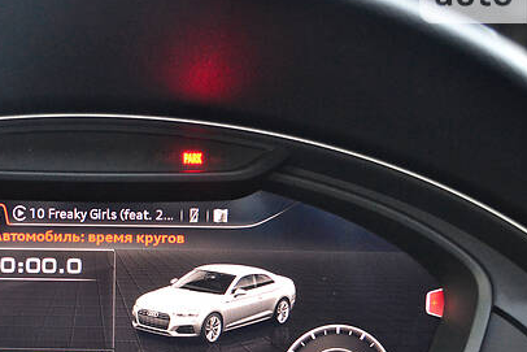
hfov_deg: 30.2
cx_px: 106
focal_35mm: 65
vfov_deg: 20.6
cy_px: 298
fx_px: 952
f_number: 3.8
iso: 1400
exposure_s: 1/15
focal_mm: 22
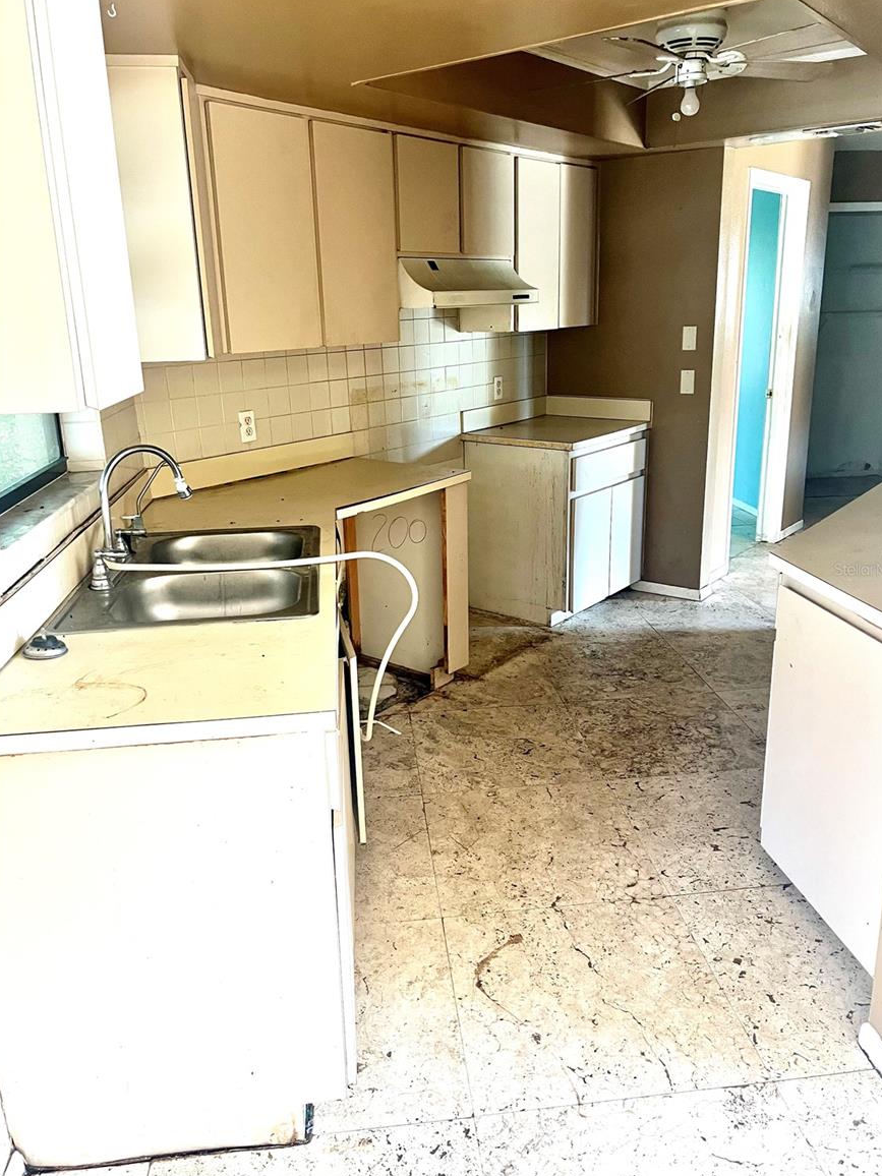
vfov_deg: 65.3
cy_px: 569
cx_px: 449
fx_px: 917
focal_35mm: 27
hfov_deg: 51.4
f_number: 1.5
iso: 200
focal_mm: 5.7
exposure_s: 1/60
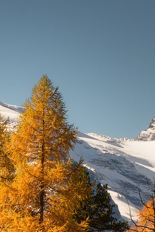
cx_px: -135
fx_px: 2833
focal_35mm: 439
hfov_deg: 3.1
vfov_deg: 4.6
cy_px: 415
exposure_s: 1/250
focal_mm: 70
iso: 100
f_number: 10
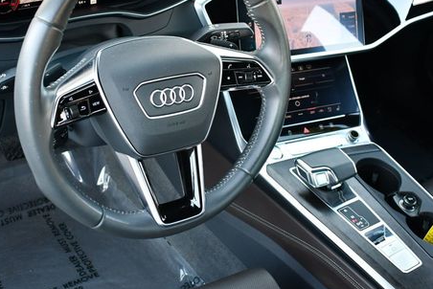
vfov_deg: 26.4
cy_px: 105
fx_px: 614
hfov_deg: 38.8
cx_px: 190
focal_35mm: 51
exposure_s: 1/160
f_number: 3.5
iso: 800
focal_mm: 18
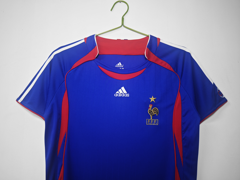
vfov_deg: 58.9
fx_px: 159
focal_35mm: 23
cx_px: 120
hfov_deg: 73.9
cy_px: 90
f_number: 1.75
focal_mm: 8.67
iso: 180
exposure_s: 1/120
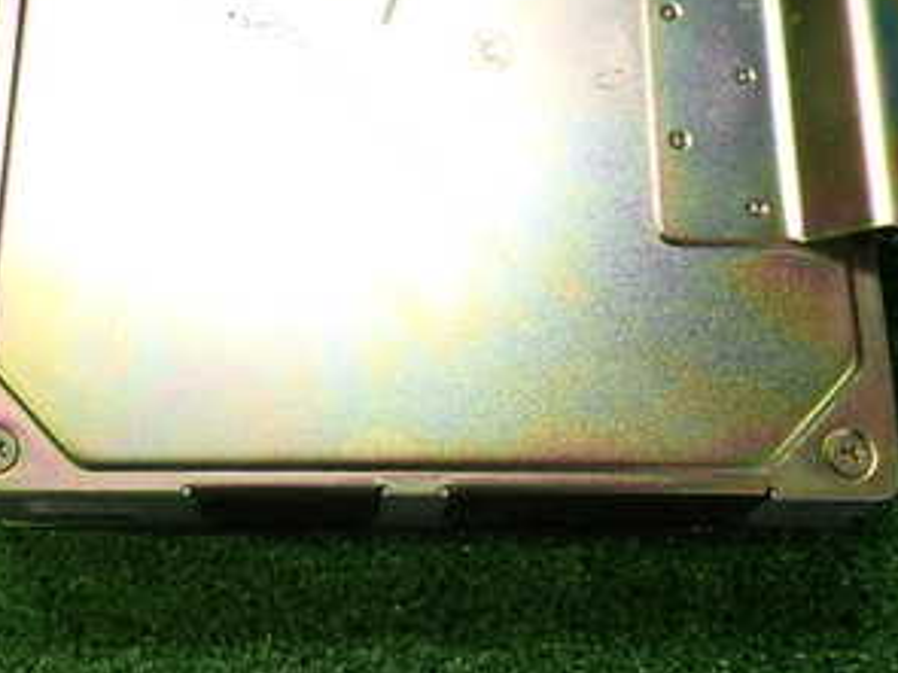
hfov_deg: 31.7
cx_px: 408
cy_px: 76
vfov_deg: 23.4
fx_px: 1582
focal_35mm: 61
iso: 200
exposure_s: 1/50
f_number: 2.3
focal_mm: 5.4
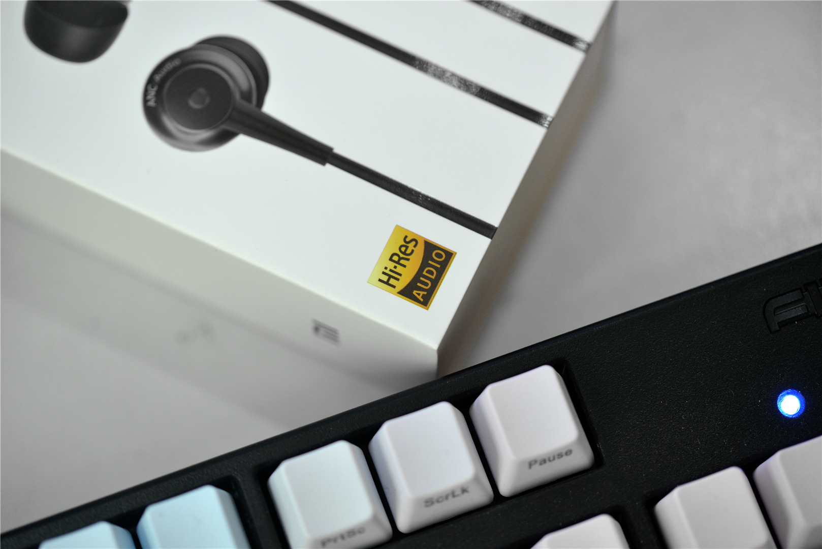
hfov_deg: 22.6
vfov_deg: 15.2
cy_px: 274
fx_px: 2056
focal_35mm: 90
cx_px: 411
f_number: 3.5
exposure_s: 1/30
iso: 500
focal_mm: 90
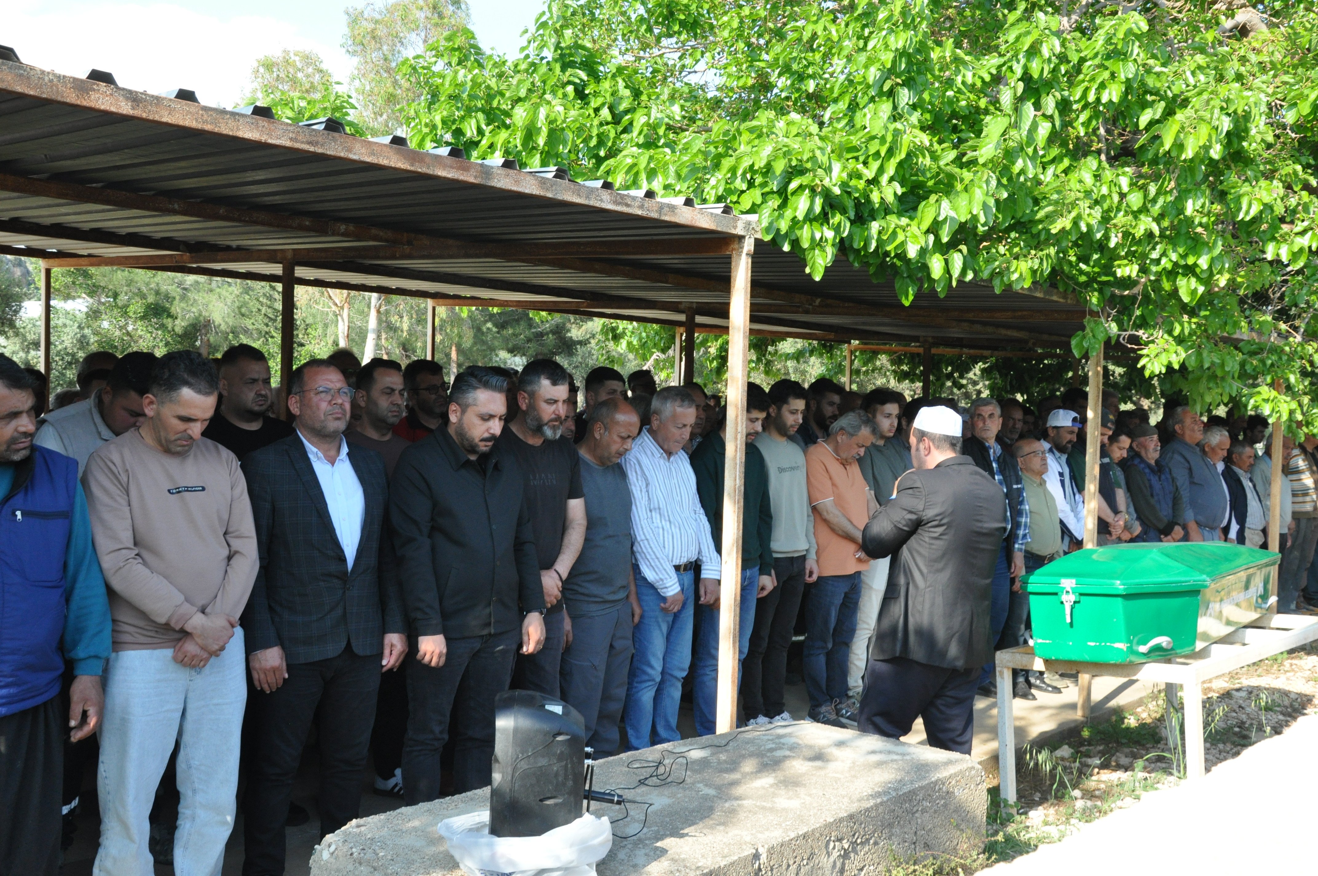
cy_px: 438
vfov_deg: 39.9
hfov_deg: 57.3
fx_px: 1207
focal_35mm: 33
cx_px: 659
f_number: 10
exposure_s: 1/320
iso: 800
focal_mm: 22
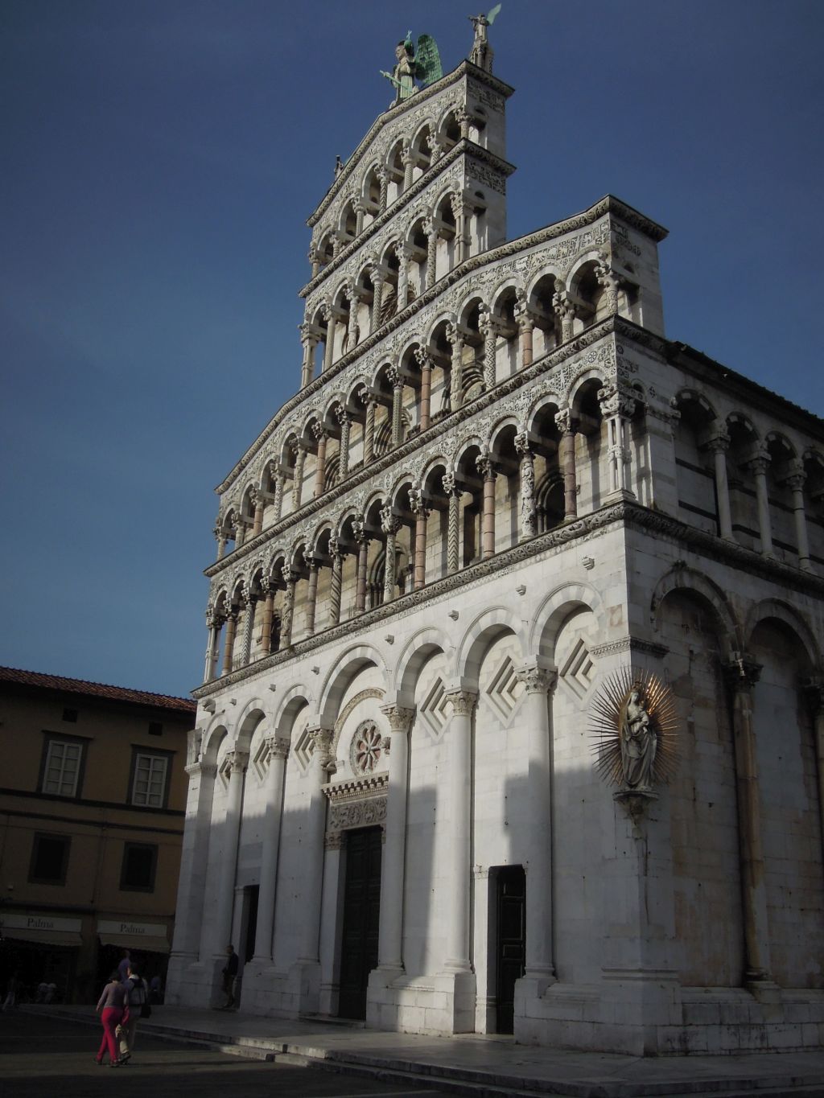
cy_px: 549
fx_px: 1111
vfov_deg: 52.6
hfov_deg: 40.7
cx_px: 412
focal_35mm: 35
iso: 160
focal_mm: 6.3
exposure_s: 1/1250
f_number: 6.3
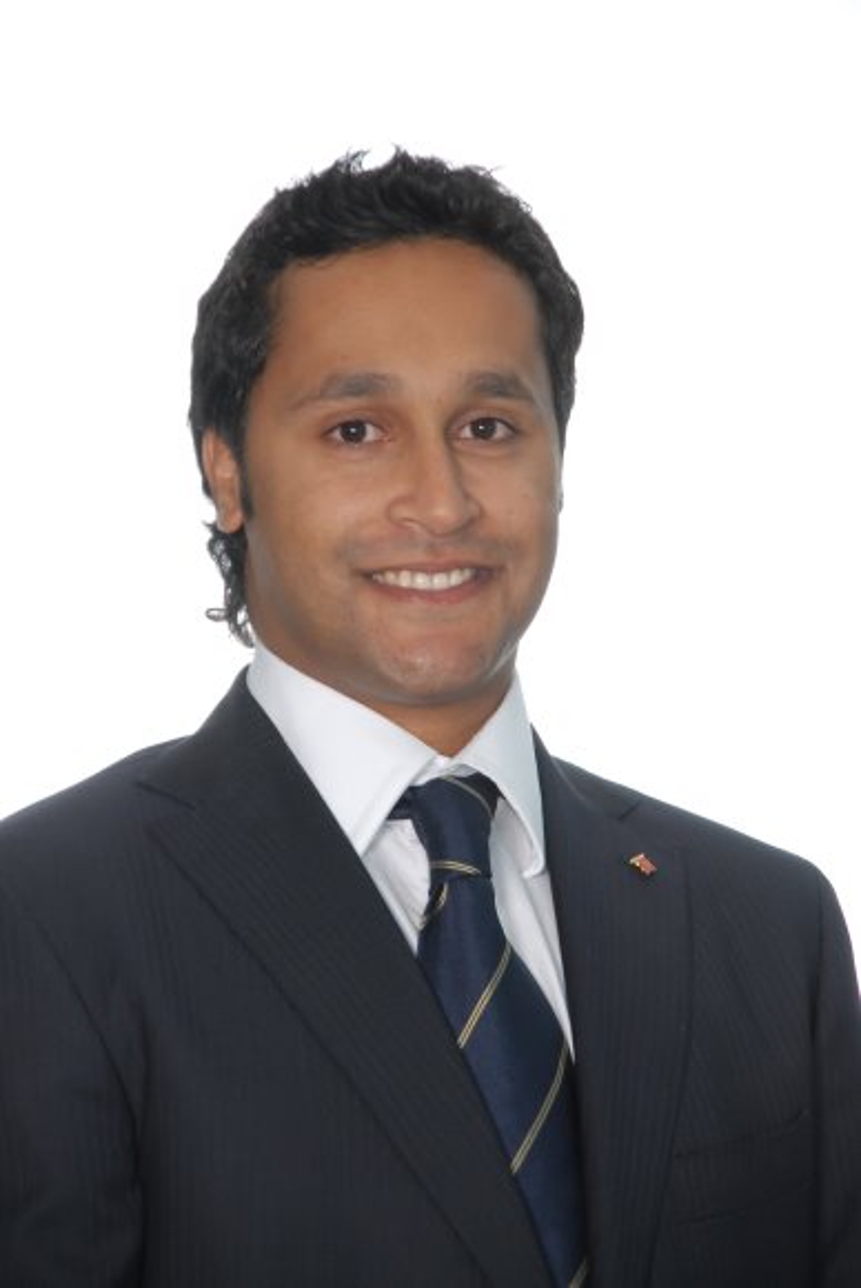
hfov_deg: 6.8
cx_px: 430
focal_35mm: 202
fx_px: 7247
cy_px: 644
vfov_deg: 10.1
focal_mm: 135
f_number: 5.6
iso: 400
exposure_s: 1/125
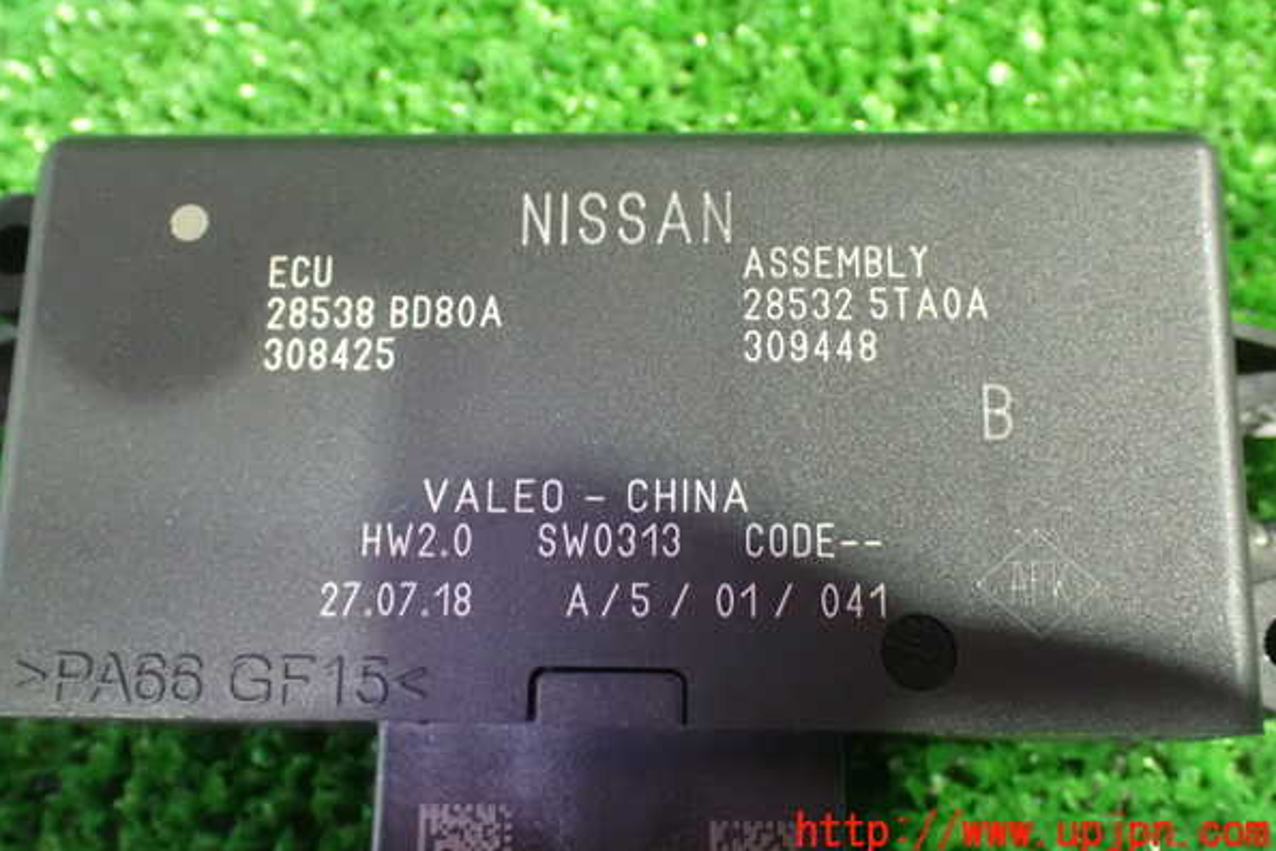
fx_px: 1524
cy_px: 377
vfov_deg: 31.2
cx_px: 637
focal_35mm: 43
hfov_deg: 45.4
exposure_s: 1/15
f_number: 2.8
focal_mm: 7.31
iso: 1600
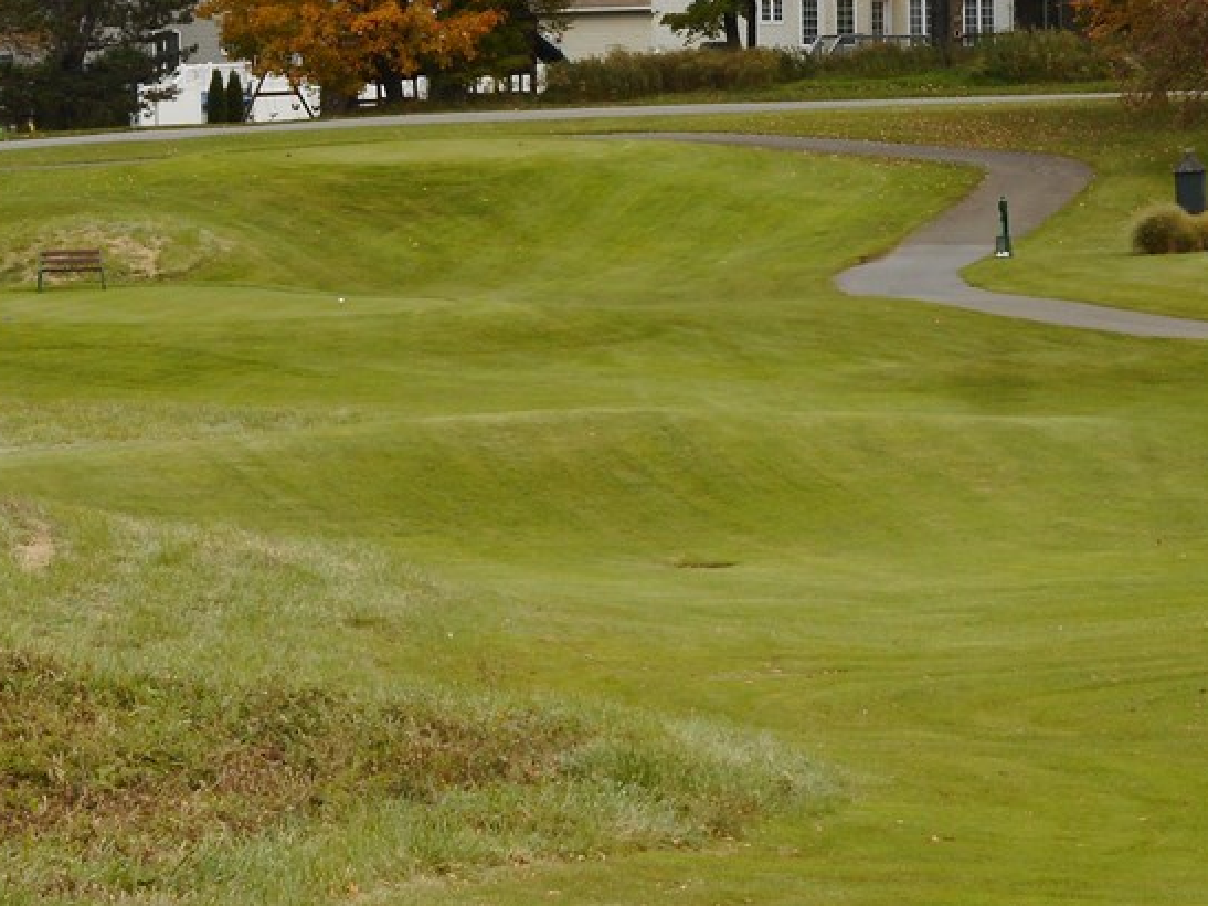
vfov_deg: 7.8
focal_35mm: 191
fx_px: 6664
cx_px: 709
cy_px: 387
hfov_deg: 10.4
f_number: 5.8
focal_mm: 18.2
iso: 140
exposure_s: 1/60
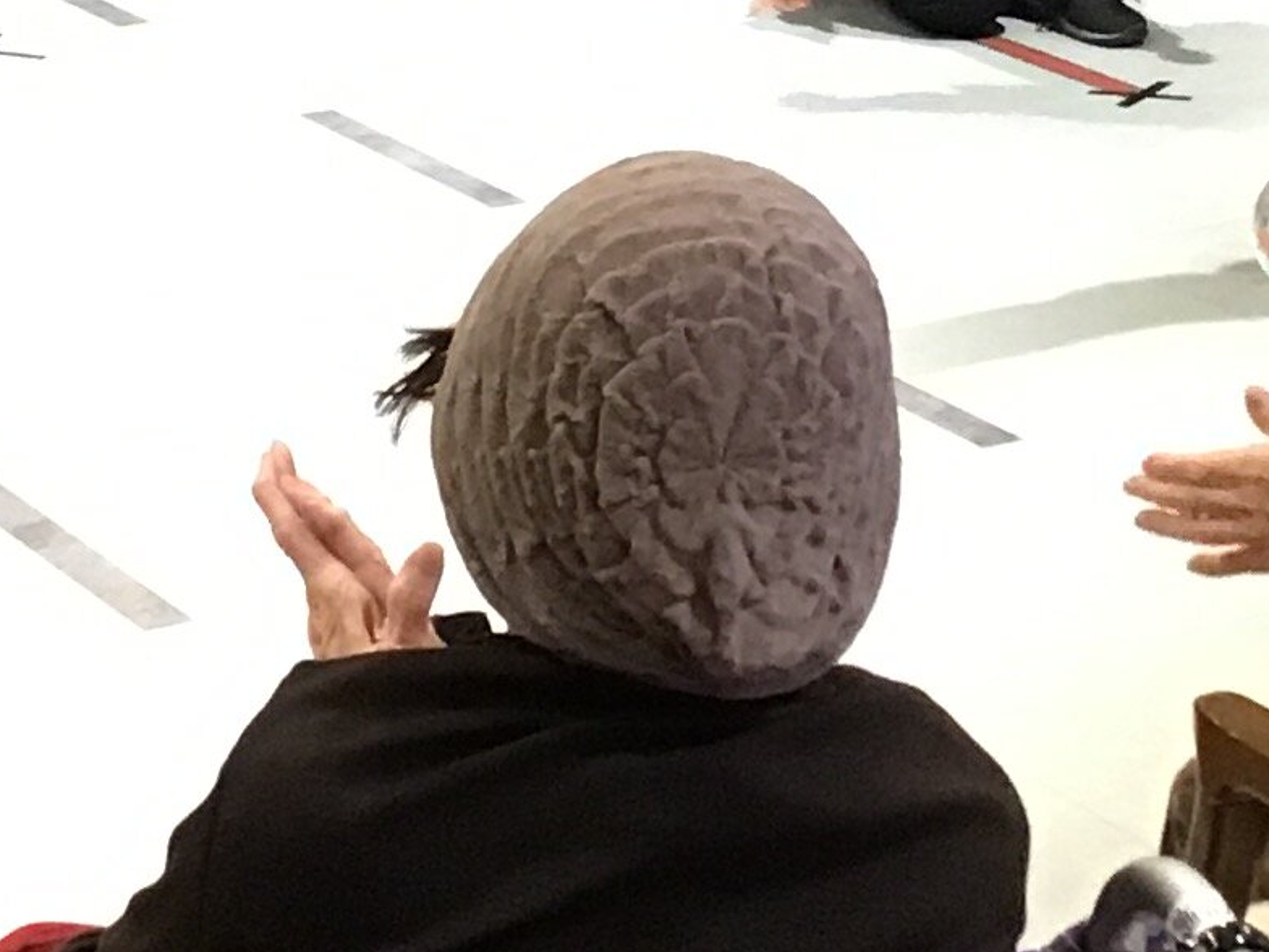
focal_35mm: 129
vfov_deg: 11.2
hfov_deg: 15.2
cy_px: -285
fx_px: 4729
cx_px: 405
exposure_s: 1/24
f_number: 2.4
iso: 200
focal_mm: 3.3
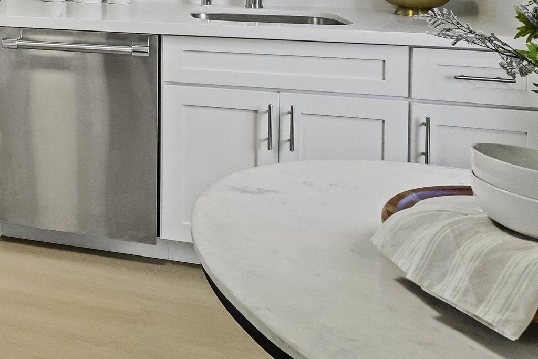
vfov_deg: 27.6
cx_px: -72
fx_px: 628
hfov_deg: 37.6
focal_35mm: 42
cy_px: -84
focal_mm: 14
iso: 2000
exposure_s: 1.3
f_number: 9
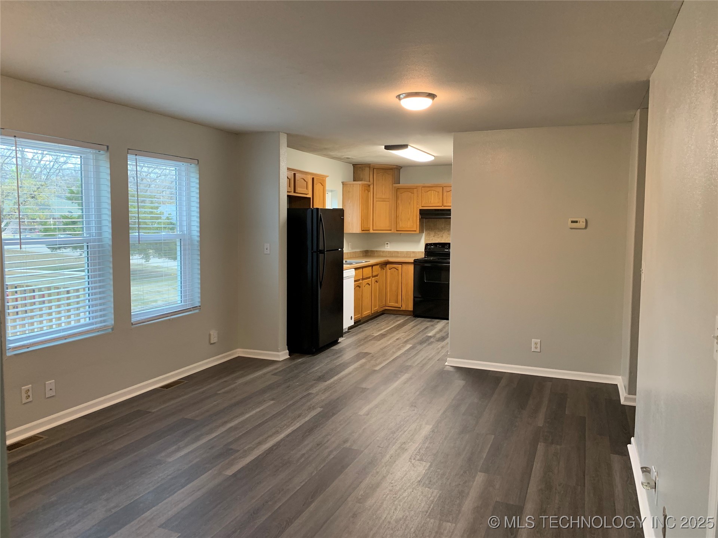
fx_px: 539
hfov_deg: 67.3
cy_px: 269
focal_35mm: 26
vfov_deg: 53.1
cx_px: 359
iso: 160
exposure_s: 1/60
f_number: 1.8
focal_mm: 4.25
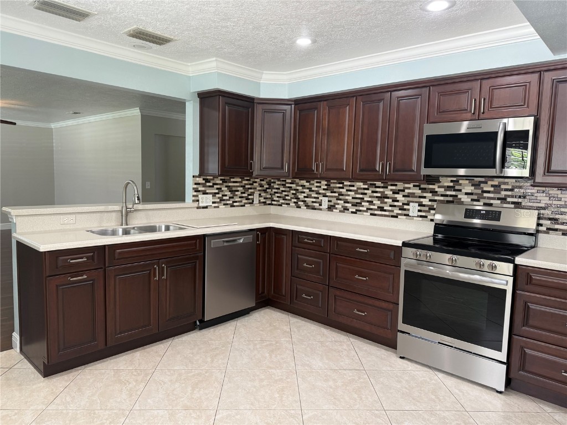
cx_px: 284
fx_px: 393
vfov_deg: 56.8
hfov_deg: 71.6
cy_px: 212
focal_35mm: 24
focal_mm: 6.76
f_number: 1.78
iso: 125
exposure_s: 1/60
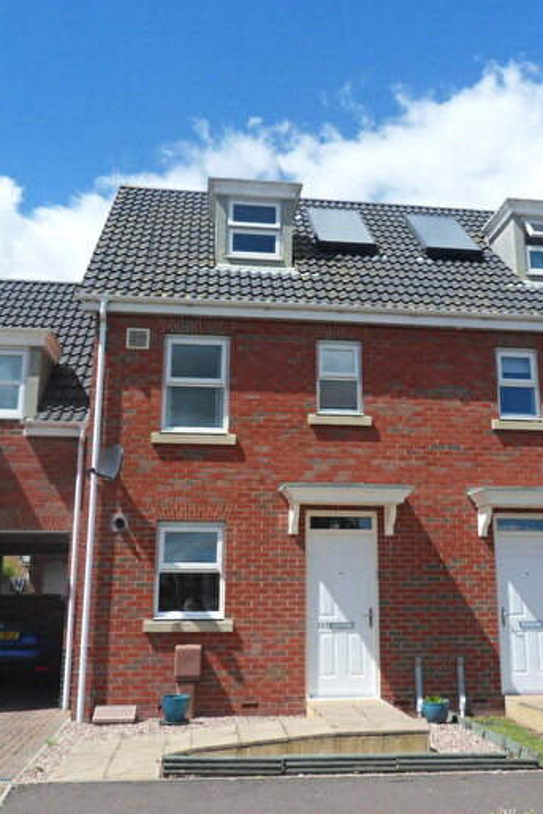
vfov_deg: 55.8
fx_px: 769
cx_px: 323
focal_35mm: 34
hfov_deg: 38.8
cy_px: 401
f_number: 7.5
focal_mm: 4.2
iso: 80
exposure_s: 1/250
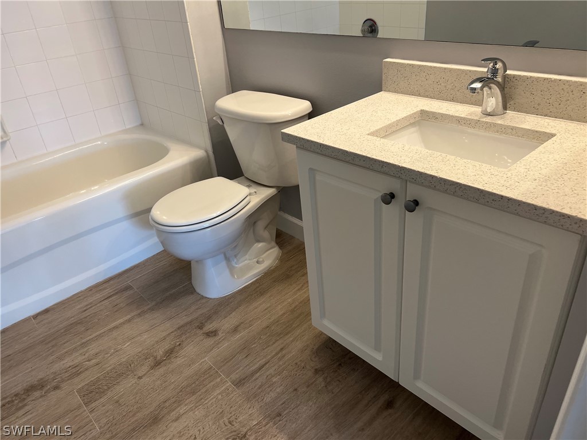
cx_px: 294
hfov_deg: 67.3
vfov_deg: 53.1
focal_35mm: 26
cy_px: 220
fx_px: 441
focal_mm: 5.7
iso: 125
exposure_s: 1/120
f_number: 1.5
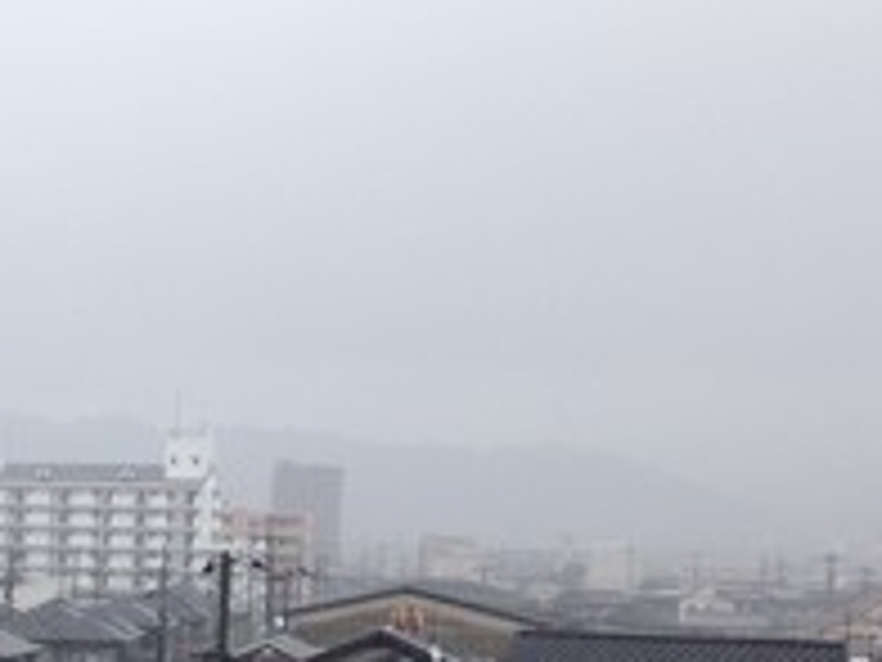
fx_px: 2140
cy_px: 619
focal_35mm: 84
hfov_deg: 21.8
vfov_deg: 17.3
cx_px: -140
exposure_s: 1/328
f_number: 2.4
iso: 50
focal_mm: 4.12
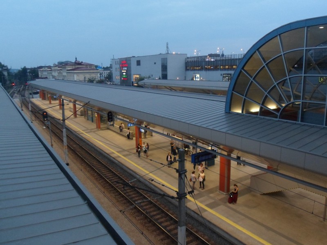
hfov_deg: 65.3
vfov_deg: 51.4
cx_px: 164
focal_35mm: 27
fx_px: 255
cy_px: 122
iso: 320
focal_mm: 4.9
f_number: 3.3
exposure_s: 1/30
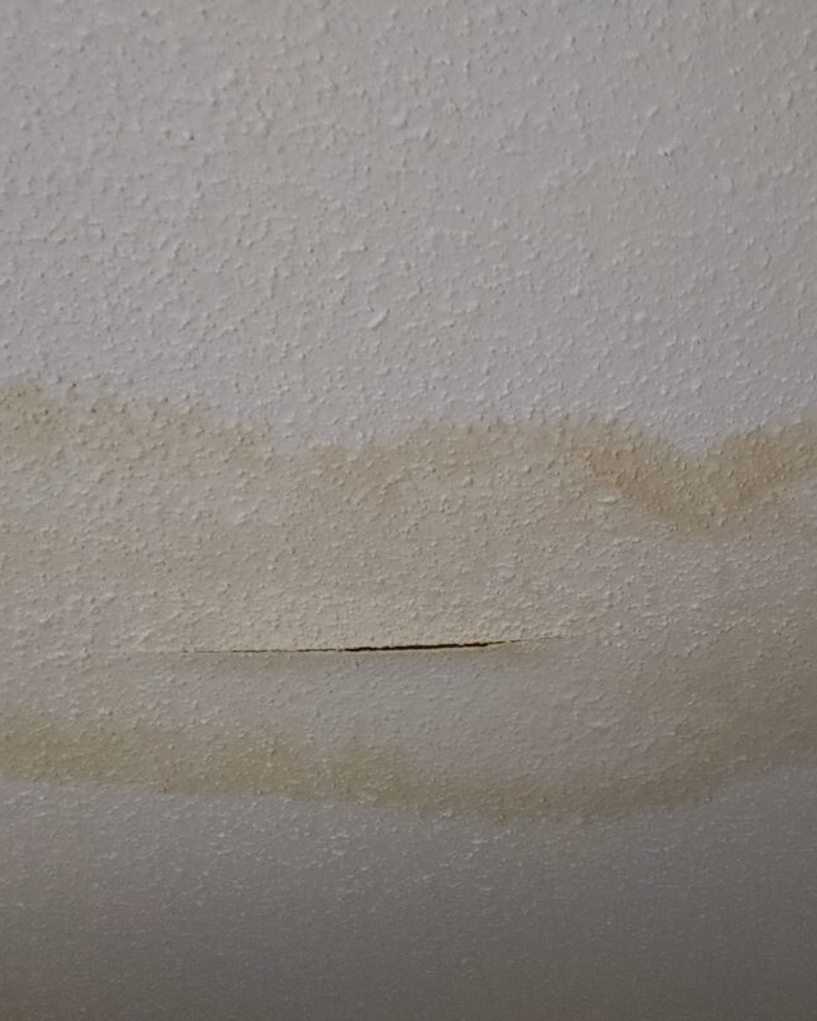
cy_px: 510
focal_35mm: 34
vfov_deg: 52.8
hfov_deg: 42.0
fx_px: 1027
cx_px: 619
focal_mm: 4.81
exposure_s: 1/30
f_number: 1.8
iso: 700
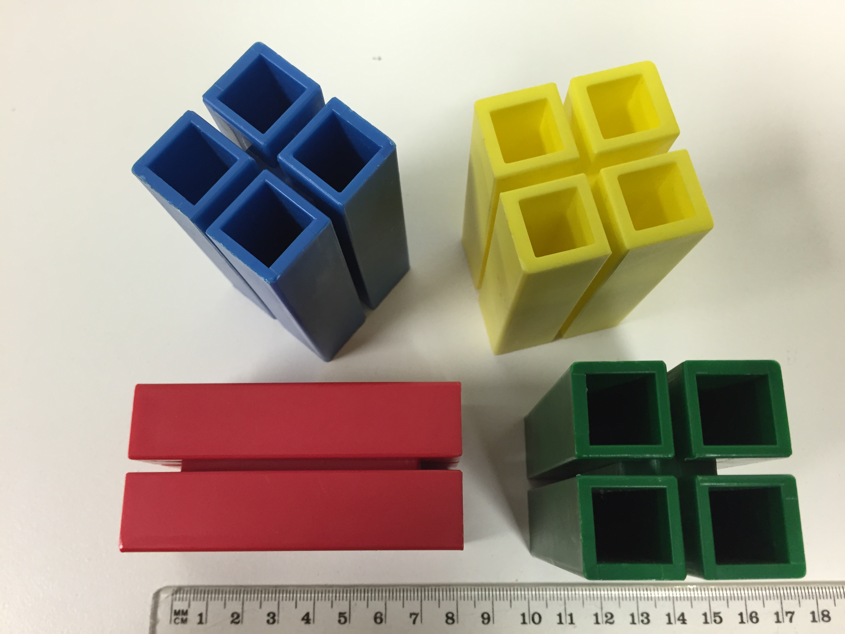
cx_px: 422
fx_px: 708
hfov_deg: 61.7
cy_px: 317
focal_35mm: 29
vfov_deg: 48.2
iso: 125
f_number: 2.2
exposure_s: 1/33
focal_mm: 4.15
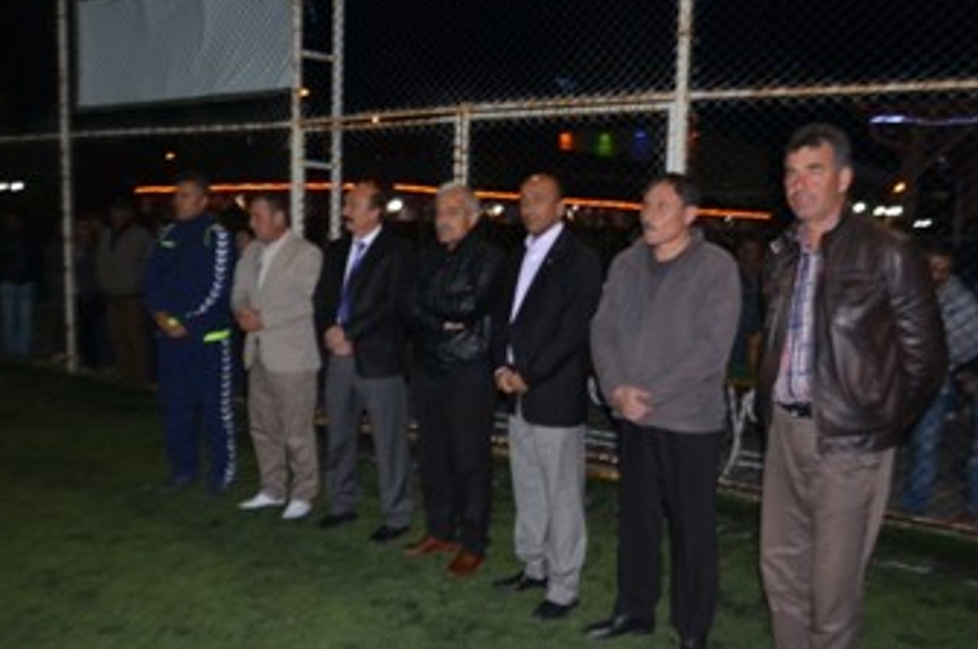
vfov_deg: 36.8
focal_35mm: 36
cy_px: 345
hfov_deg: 53.2
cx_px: 483
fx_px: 977
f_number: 3.5
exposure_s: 1/60
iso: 800
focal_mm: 18
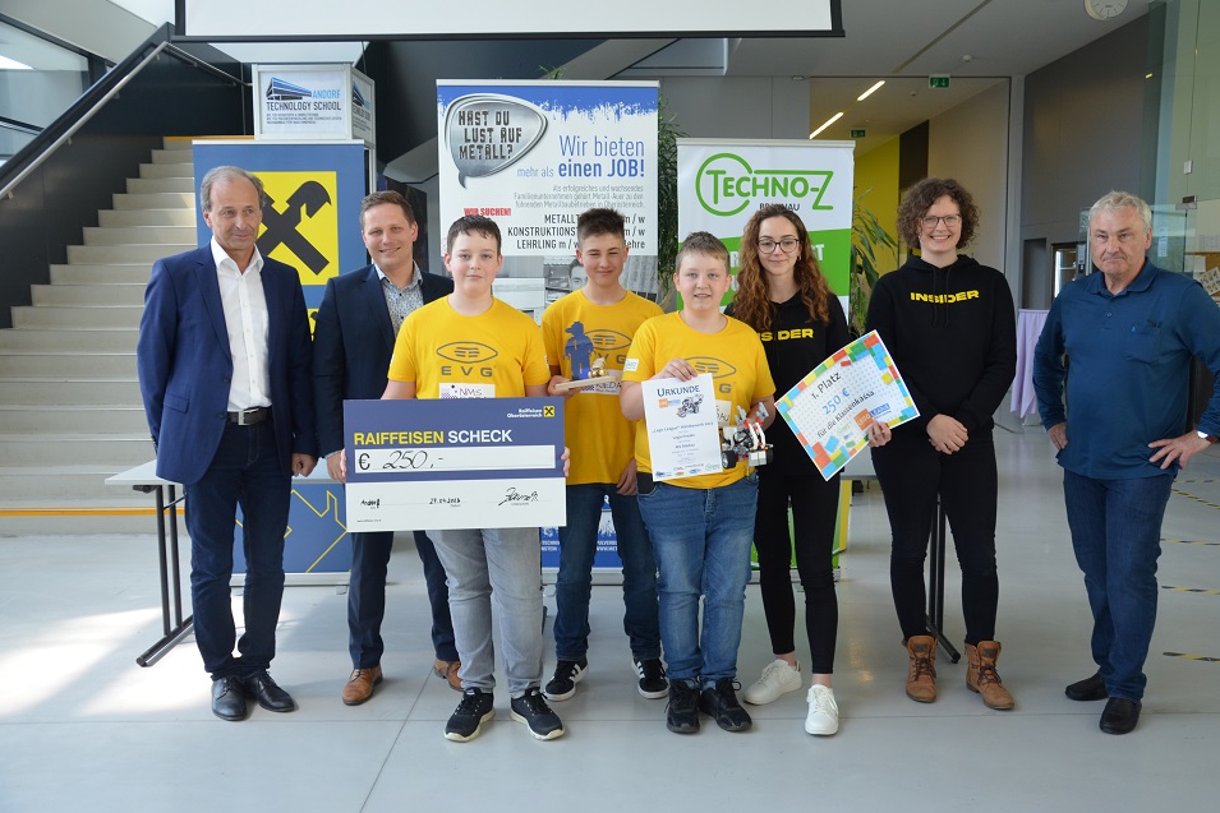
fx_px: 1152
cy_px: 410
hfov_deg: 55.8
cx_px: 627
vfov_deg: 38.9
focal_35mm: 34
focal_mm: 22
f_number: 4.5
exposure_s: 1/80
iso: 400
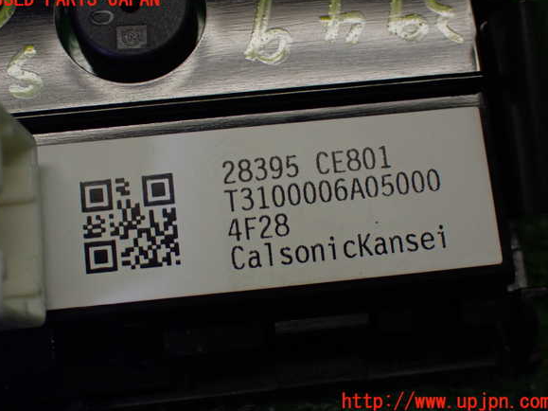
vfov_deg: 26.1
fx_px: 886
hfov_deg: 34.4
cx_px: 272
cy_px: 201
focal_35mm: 56
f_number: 3.3
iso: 500
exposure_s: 1/200
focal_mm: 9.65
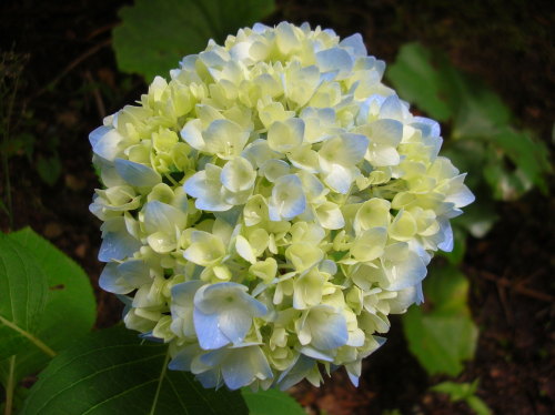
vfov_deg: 40.6
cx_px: 278
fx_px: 561
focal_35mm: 35
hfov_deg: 52.7
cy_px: 208
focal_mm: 5.8
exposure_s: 1/123
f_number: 2.8
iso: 50
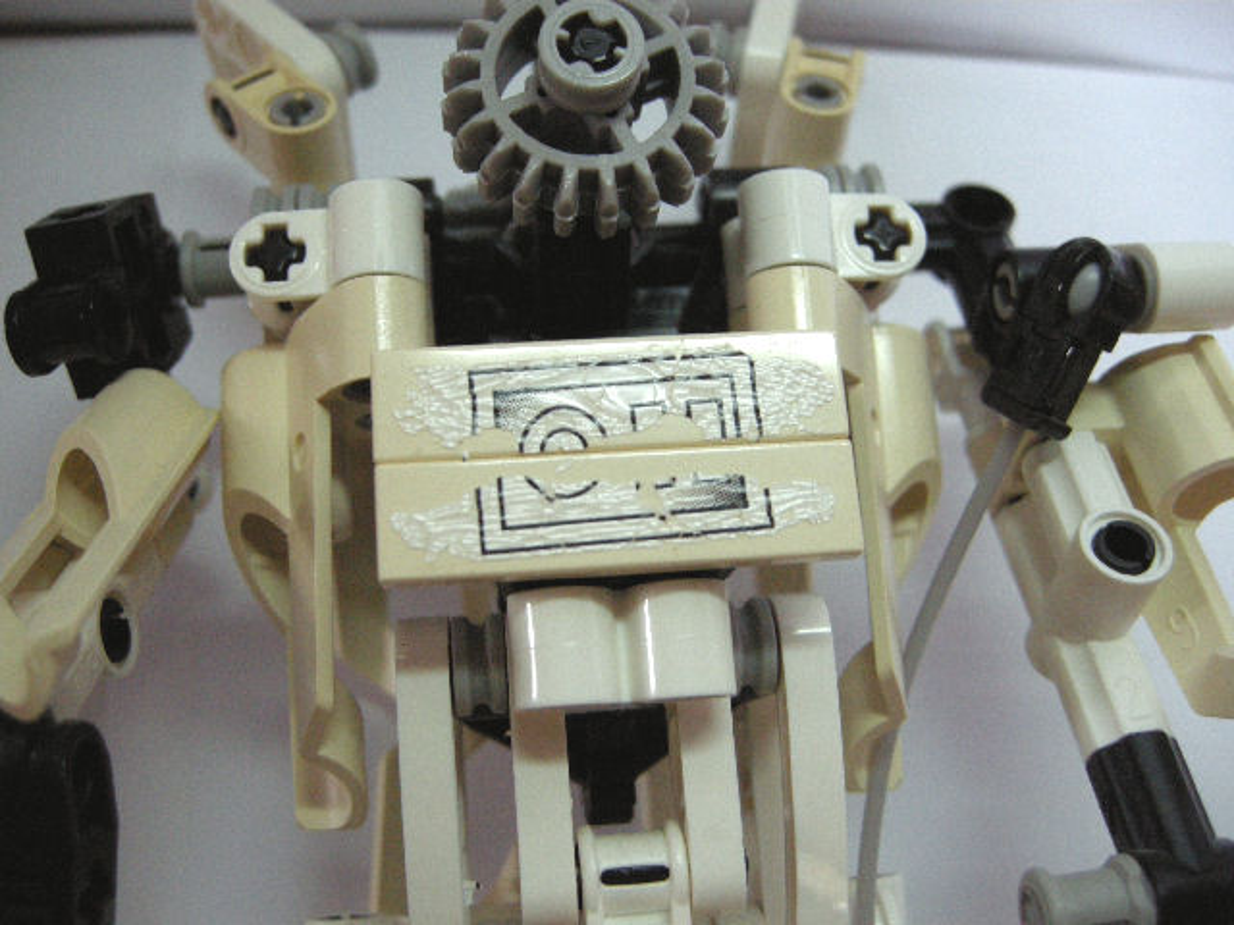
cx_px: 617
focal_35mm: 35
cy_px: 462
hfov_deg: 52.6
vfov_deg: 40.7
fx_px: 1248
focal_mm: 7.5
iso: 400
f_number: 2.7
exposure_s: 1/48.6
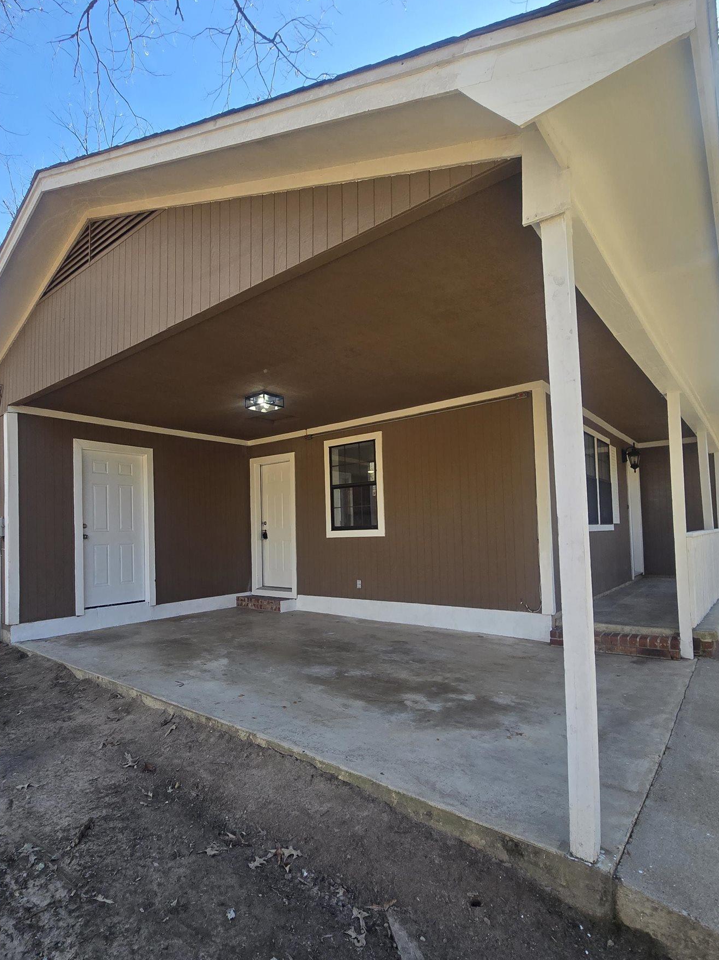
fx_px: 471
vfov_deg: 90.9
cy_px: 515
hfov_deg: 74.3
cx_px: 306
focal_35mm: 17
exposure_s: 1/484
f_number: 2.2
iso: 50
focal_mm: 2.2
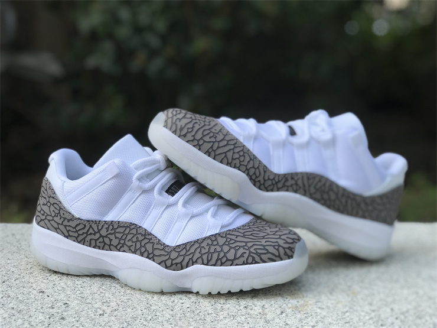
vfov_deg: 25.7
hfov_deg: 33.8
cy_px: 164
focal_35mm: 57
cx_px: 218
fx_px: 720
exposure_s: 1/184
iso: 20
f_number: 2.8
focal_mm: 6.6
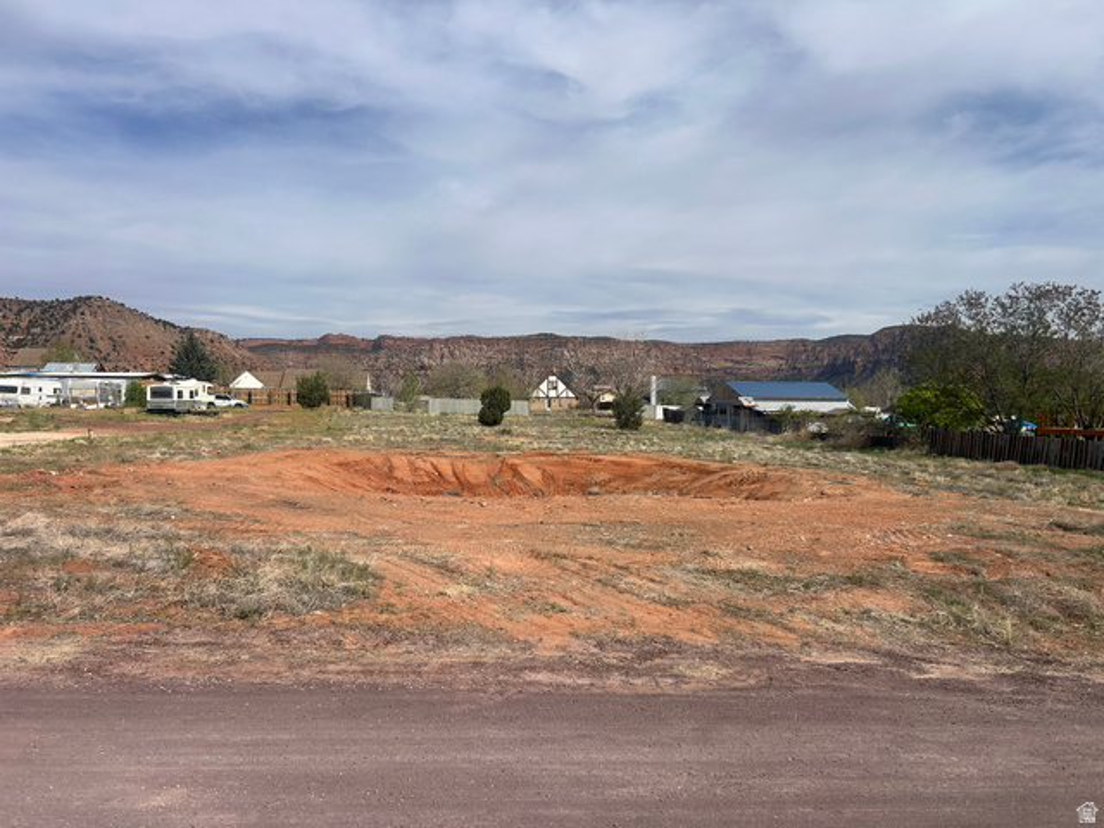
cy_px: 414
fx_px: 829
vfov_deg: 53.1
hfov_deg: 67.3
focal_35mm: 26
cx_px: 552
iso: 50
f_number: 1.5
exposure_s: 1/8696
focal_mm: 5.7
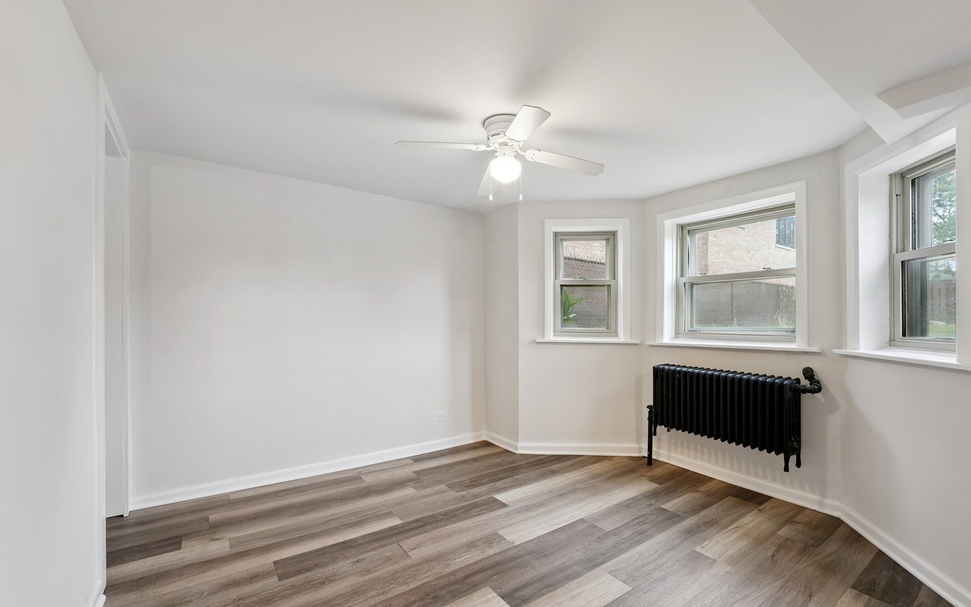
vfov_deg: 71.3
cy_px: 325
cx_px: 503
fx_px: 422
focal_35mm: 16
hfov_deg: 97.9
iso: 400
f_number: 11
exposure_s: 1/3.33
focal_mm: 14.9
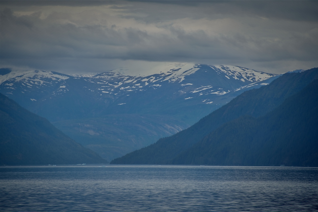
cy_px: 106
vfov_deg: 4.6
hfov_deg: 6.9
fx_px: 2650
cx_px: 159
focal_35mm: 300
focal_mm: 300
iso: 100
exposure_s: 1/640
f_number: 5.6
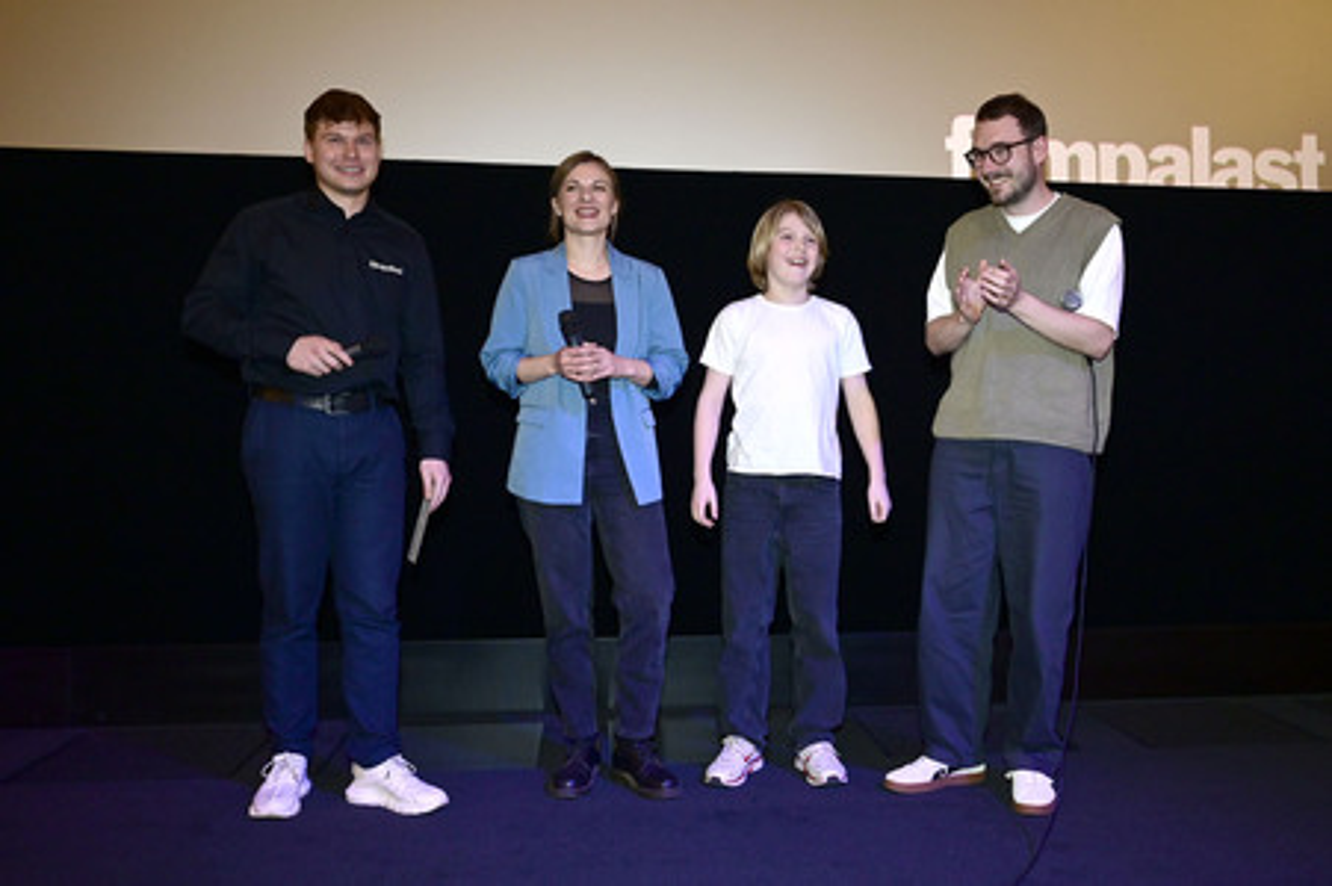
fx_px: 1072
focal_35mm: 29
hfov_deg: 63.7
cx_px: 666
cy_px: 443
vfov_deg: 44.9
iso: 2000
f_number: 5
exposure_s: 1/200
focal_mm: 29
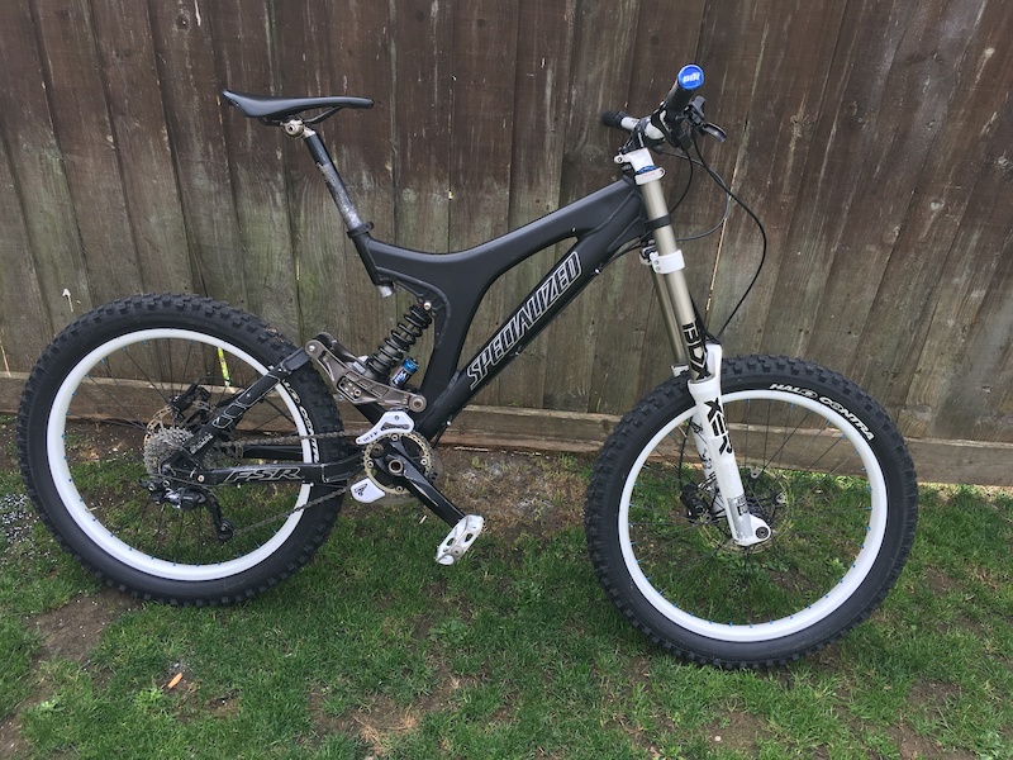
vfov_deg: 48.2
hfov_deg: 61.7
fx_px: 849
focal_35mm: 29
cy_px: 380
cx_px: 506
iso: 25
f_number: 2.2
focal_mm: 4.15
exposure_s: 1/227
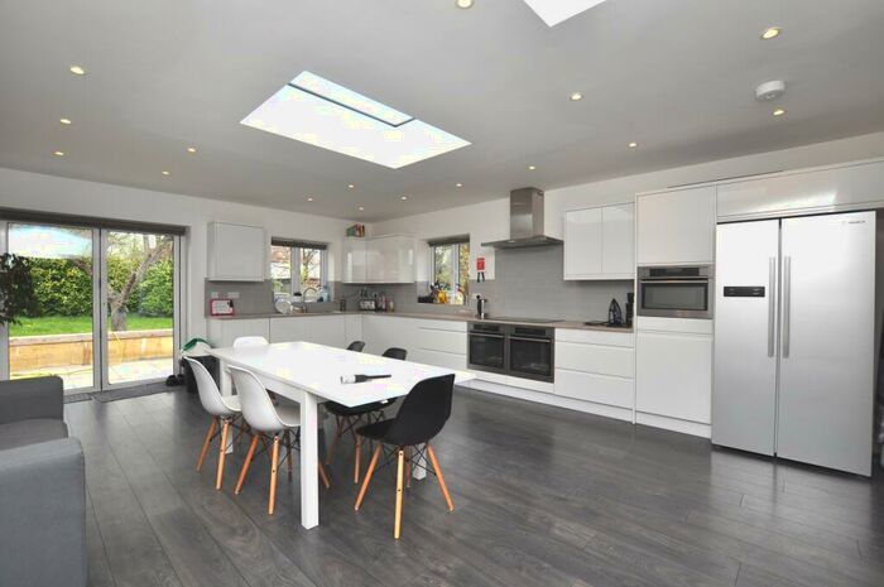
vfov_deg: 77.2
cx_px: 442
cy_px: 294
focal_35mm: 15
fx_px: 368
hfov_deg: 100.5
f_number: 5.6
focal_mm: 10
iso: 200
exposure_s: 1/125
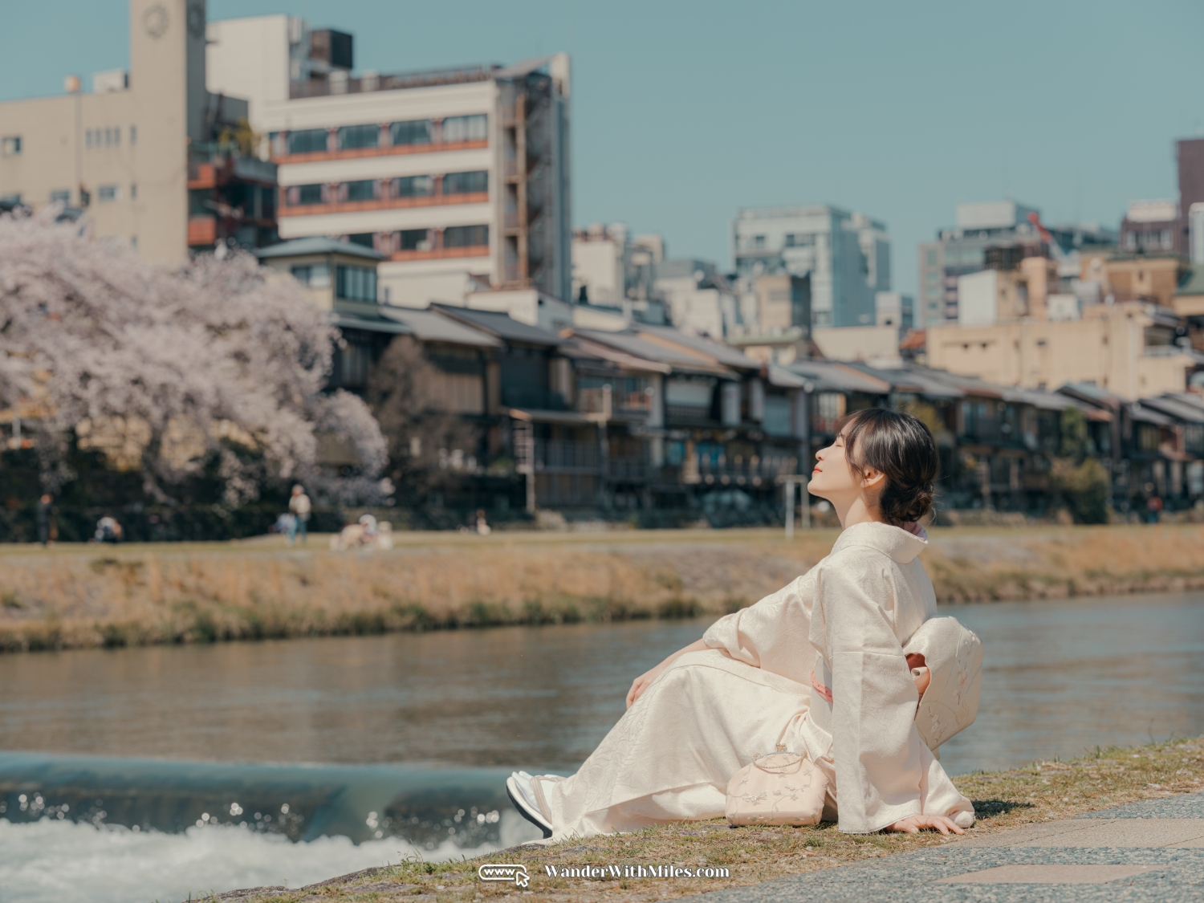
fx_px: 3026
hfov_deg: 22.5
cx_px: 602
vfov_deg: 17.0
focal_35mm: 87
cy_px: 452
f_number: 6.4
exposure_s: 1/350
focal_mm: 110
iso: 200
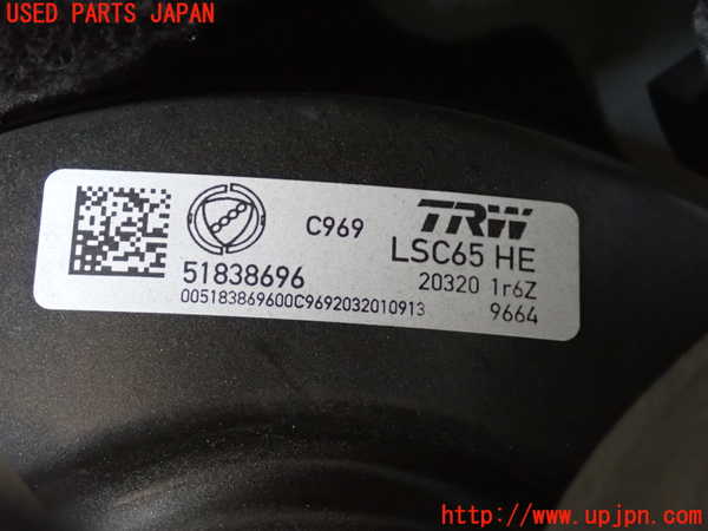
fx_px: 1452
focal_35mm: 71
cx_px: 354
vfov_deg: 20.7
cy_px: 266
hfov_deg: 27.4
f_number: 3.9
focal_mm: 12.73
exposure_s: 1/15
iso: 1600
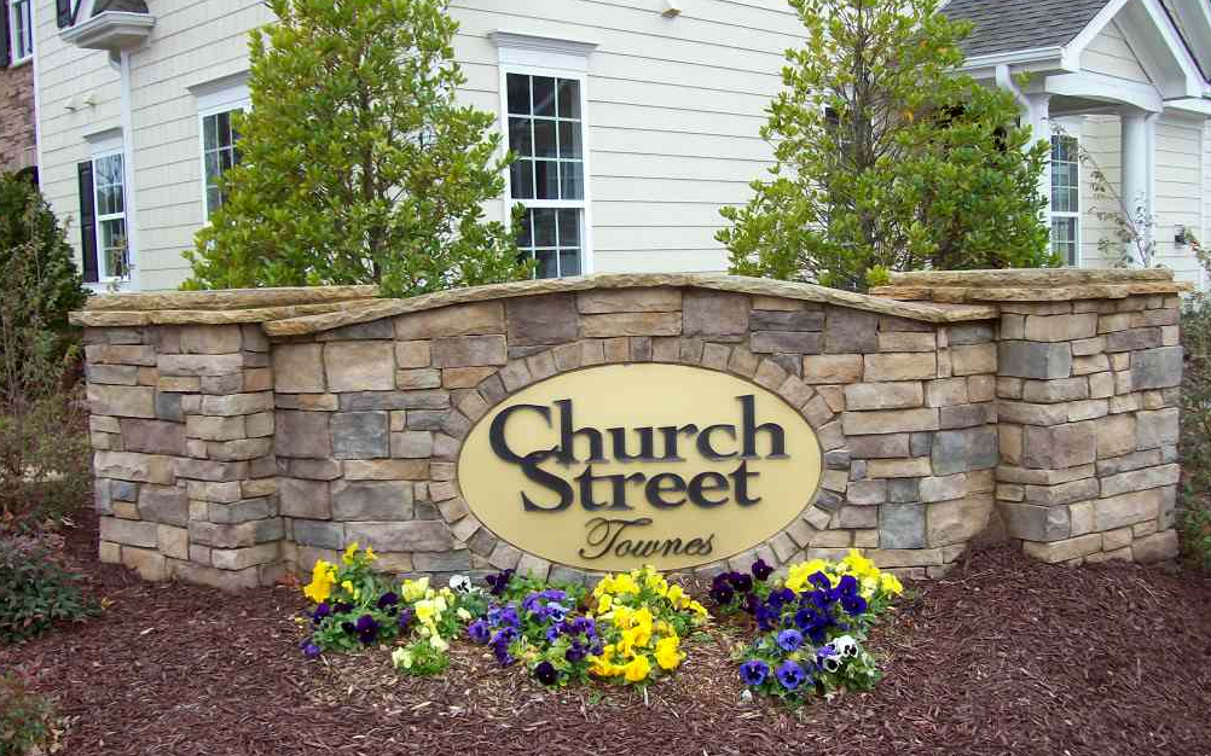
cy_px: 395
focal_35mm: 39
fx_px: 1287
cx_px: 604
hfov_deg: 50.4
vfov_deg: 32.8
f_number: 2.7
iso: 80
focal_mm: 6
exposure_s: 1/130
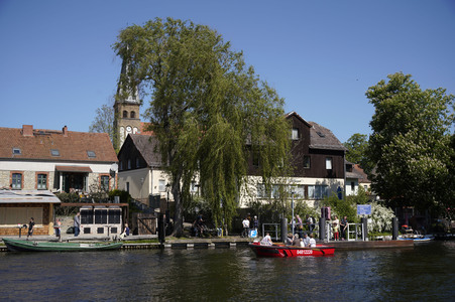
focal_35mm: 45
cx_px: 228
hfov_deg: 43.6
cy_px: 151
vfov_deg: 29.8
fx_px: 568
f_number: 6.3
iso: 160
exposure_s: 1/1000
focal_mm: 45
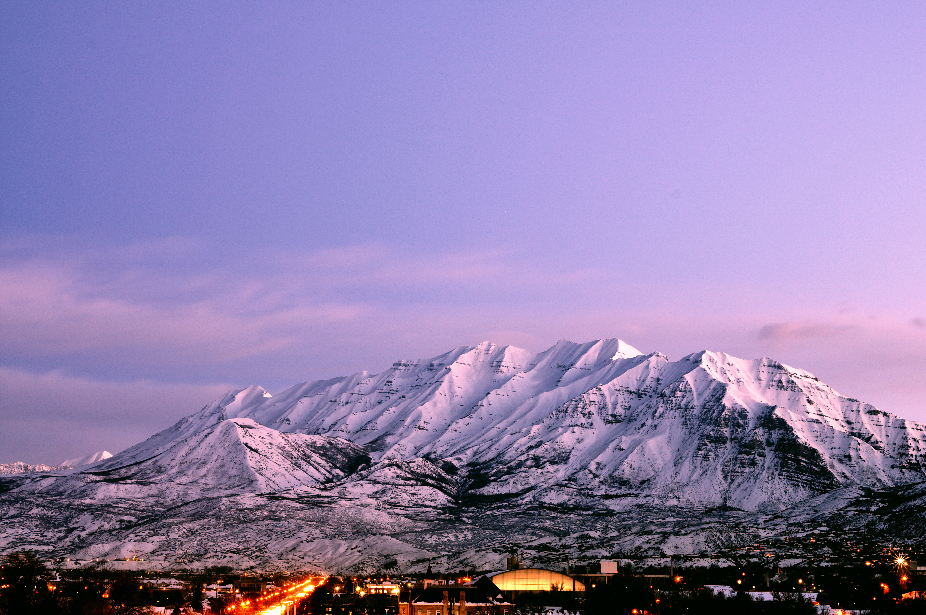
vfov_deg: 18.1
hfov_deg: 27.0
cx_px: 463
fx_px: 1927
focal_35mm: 75
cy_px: 308
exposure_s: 15
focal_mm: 50
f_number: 11
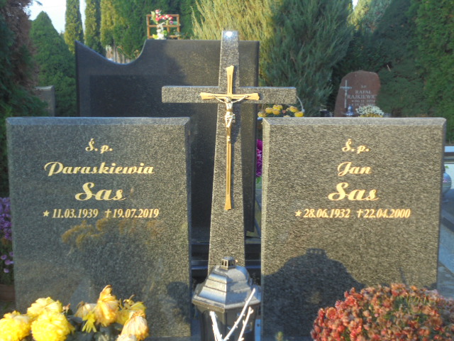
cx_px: 227
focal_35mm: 49
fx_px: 643
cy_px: 170
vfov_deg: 29.7
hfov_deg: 38.9
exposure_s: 1/50
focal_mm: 8.9
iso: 100
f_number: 4.8
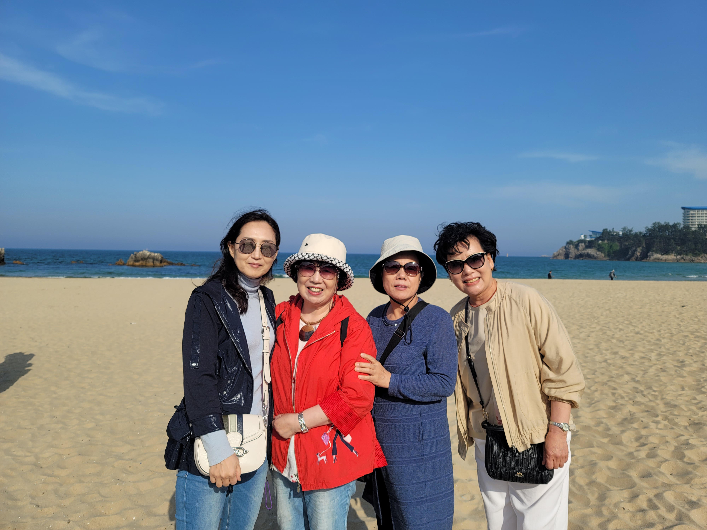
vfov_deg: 54.9
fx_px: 511
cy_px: 265
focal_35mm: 25
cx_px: 354
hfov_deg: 69.4
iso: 20
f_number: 1.8
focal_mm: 7
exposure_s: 1/1445
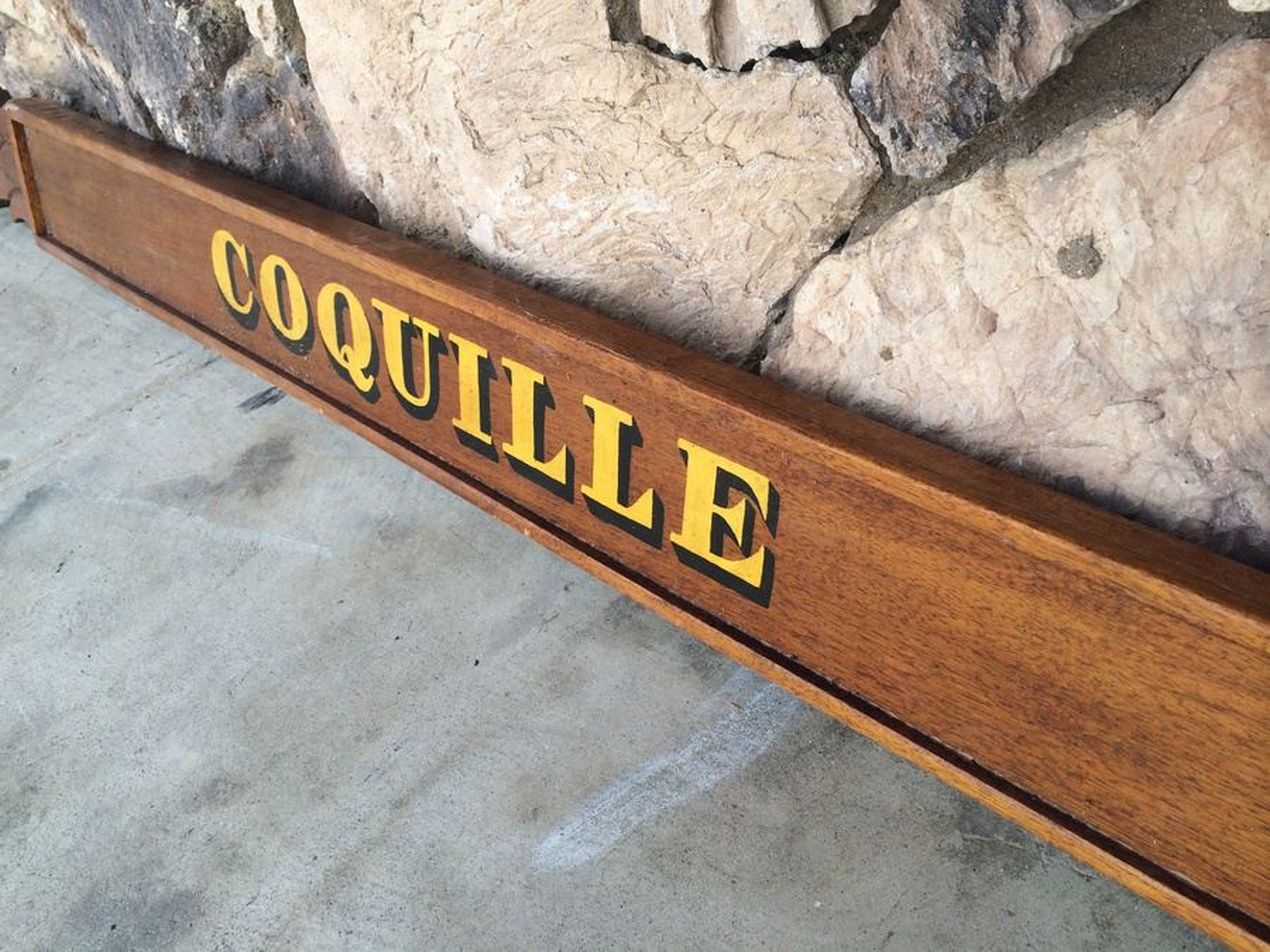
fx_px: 1101
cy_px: 476
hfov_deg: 60.0
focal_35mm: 30
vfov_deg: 46.8
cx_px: 635
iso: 32
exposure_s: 1/342
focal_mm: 4.12
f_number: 2.2
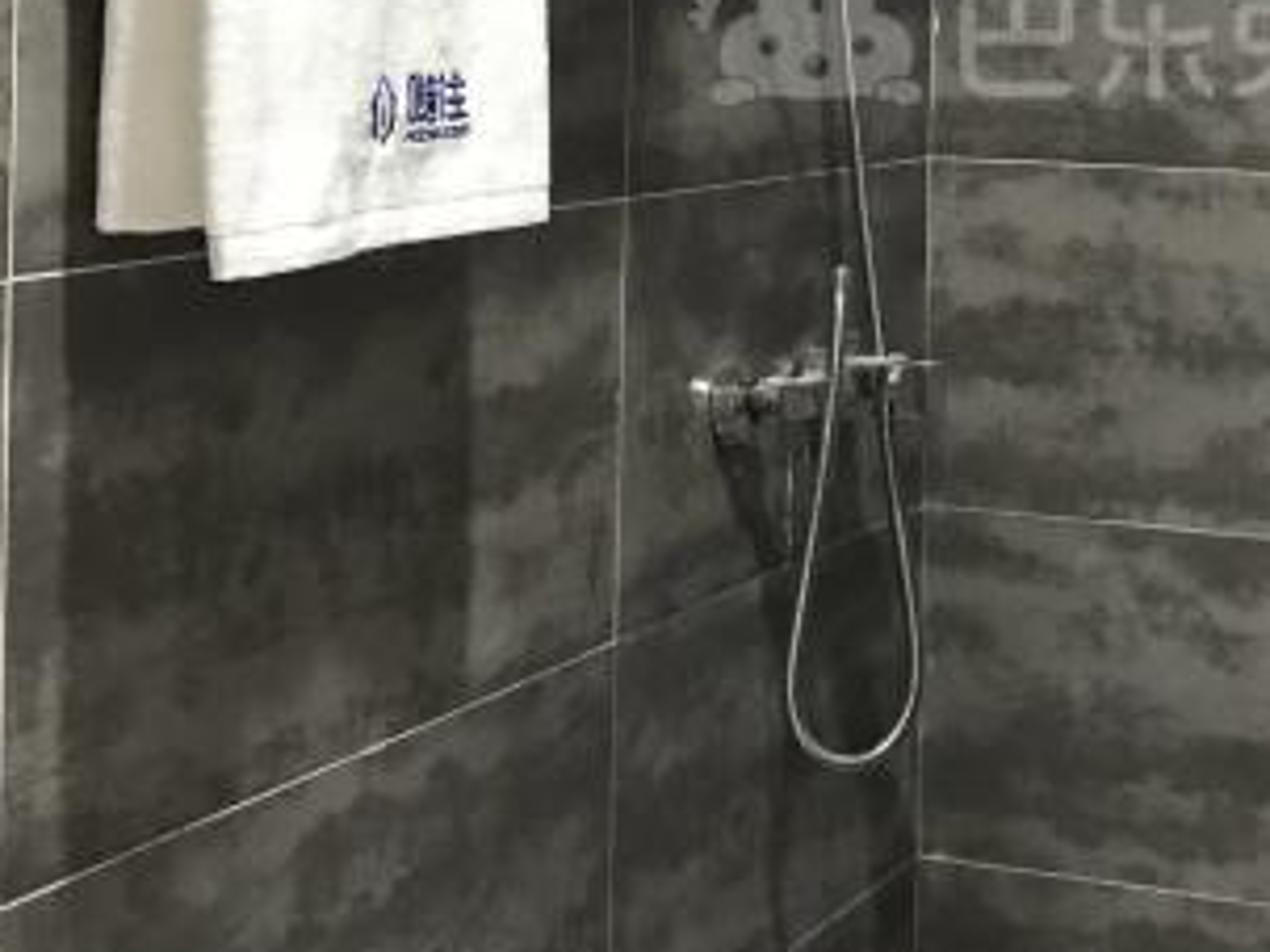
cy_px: -8
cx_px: 1023
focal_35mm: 74
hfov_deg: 25.9
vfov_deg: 19.3
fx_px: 2714
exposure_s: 1/7
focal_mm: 3.99
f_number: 1.8
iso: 100
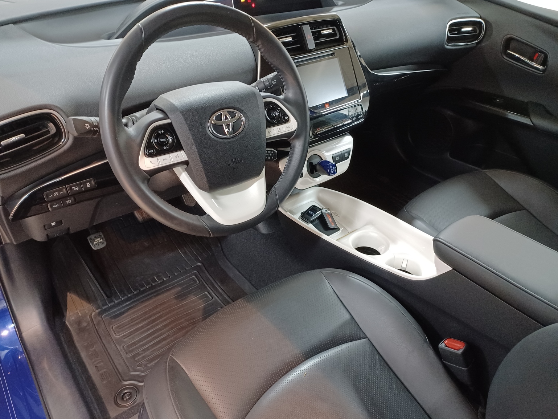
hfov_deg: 67.3
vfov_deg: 53.1
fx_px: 419
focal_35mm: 26
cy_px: 215
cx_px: 269
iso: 1000
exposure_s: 1/20
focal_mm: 4.6
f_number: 1.8
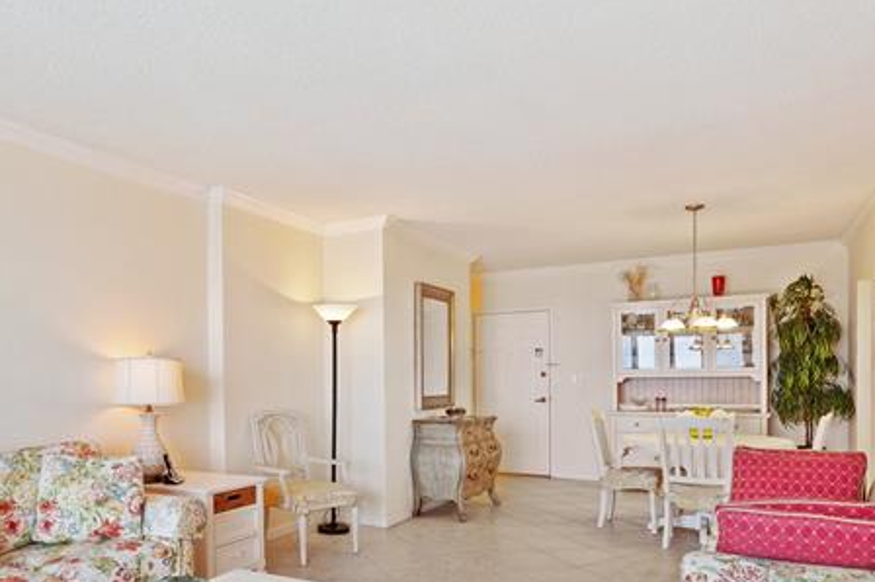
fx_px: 607
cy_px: 329
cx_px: 279
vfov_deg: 51.1
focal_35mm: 25
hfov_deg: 69.2
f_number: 8
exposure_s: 1/13
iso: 720
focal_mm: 14
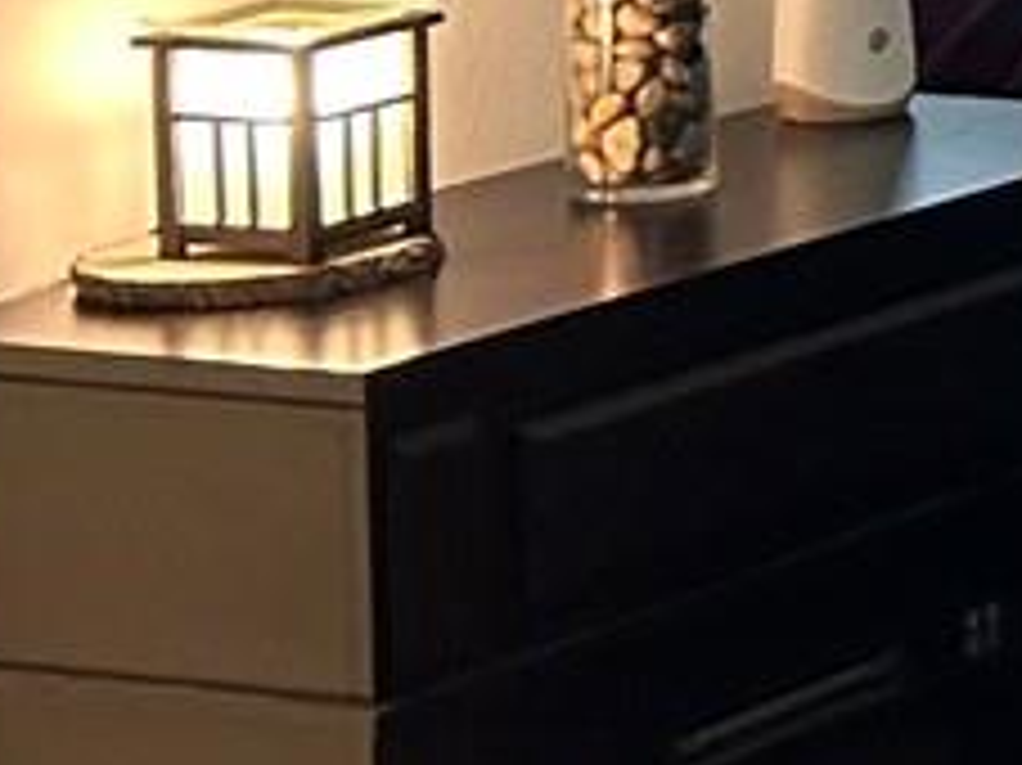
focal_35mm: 183
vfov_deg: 7.9
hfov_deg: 8.5
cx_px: 3318
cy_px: -513
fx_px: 5400
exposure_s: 1/60
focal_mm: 5.7
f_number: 1.5
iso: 200
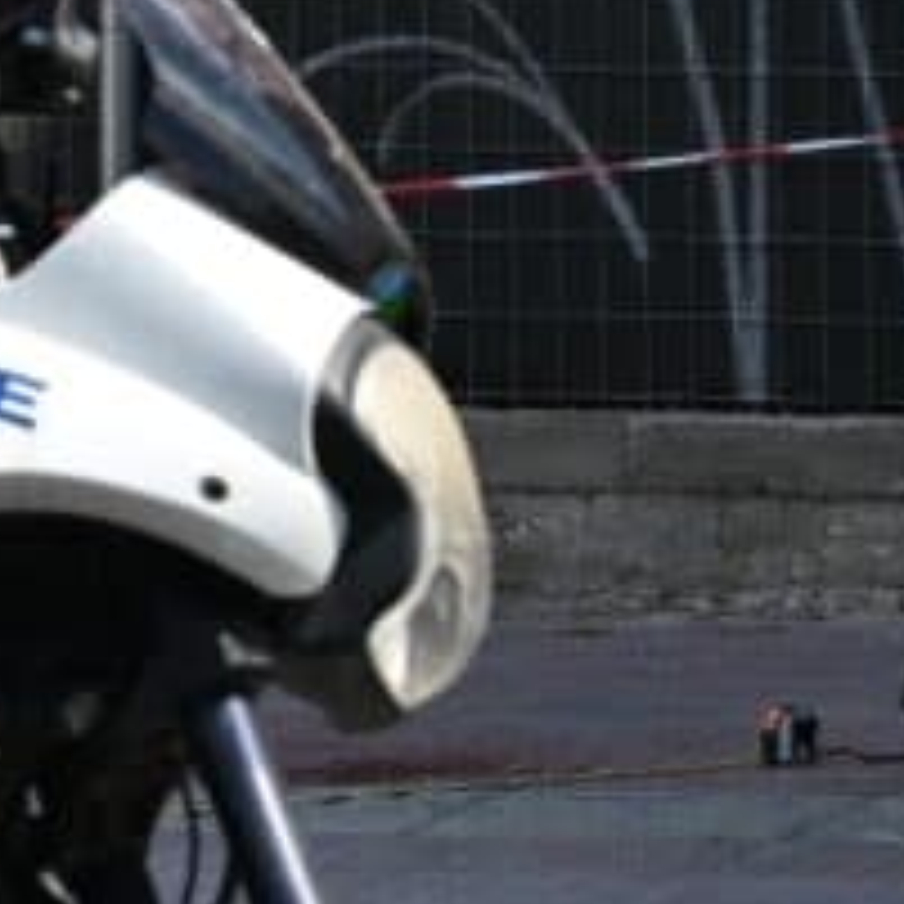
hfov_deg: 3.0
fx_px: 17284
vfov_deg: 3.0
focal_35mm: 585
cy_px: 549
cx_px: 576
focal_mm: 120
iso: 250
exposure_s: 1/500
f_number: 8
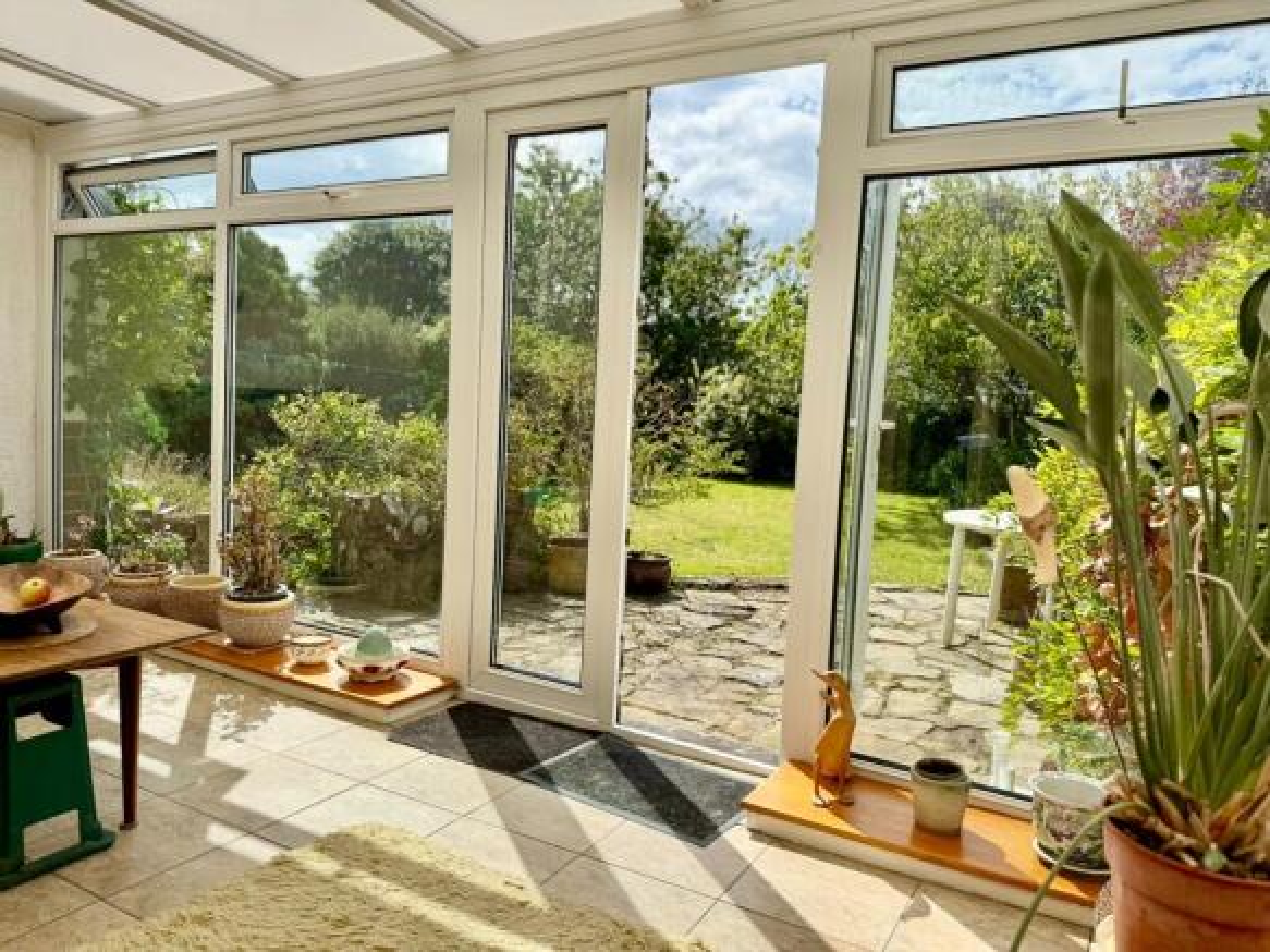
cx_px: 635
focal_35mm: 24
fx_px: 880
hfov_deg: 71.6
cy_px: 476
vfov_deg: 56.8
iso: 80
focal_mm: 6.76
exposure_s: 1/4608
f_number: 1.78
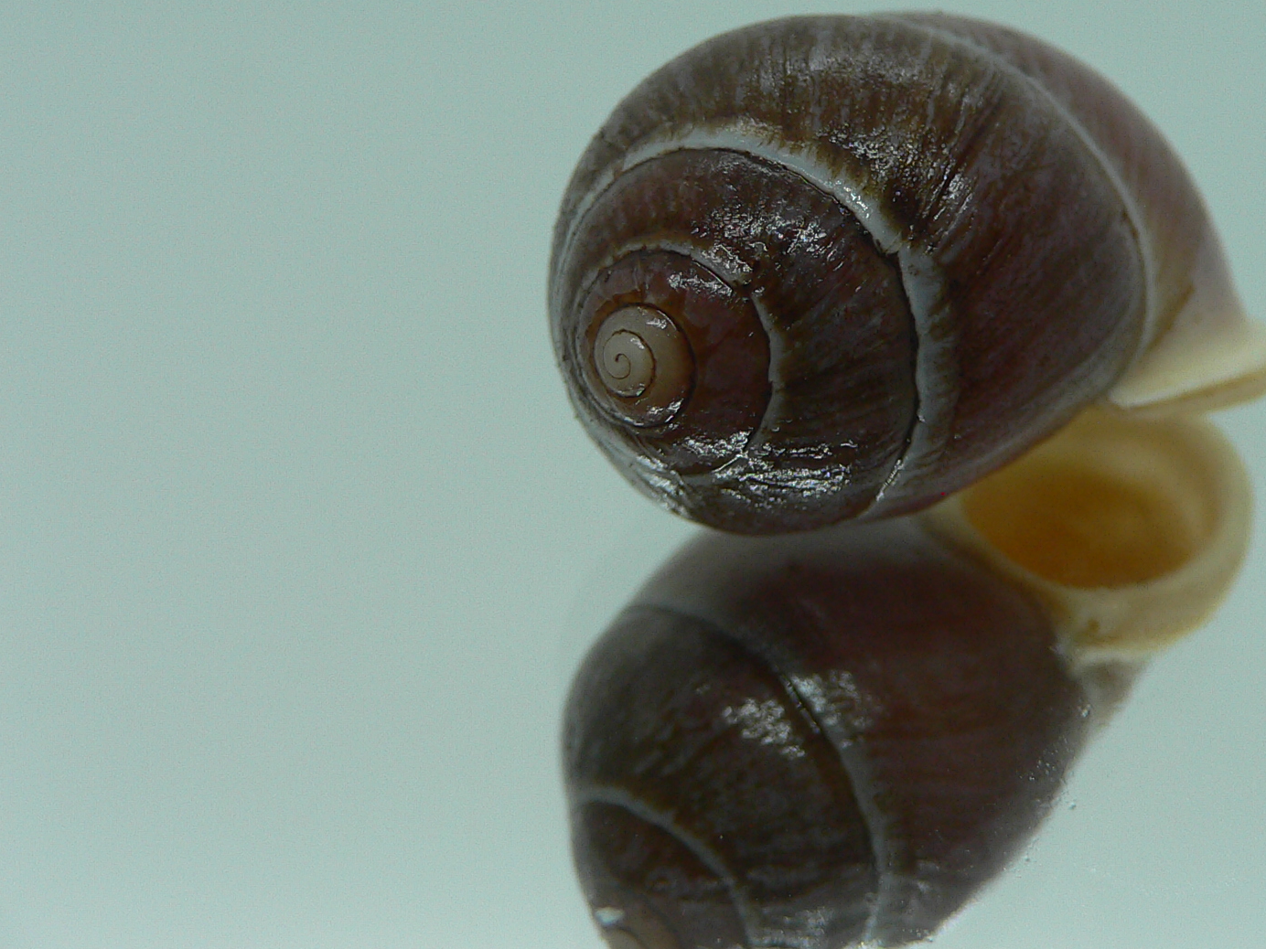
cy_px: 357
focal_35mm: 51
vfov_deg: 28.5
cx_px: 840
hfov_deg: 37.1
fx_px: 1865
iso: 80
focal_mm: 4.6
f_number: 2.8
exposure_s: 1/60
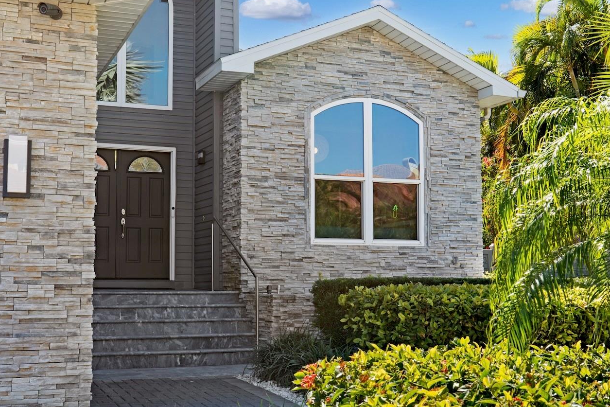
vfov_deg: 26.5
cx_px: 301
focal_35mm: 51
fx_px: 864
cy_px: 202
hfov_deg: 38.9
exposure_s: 1/200
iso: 400
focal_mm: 50
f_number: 10
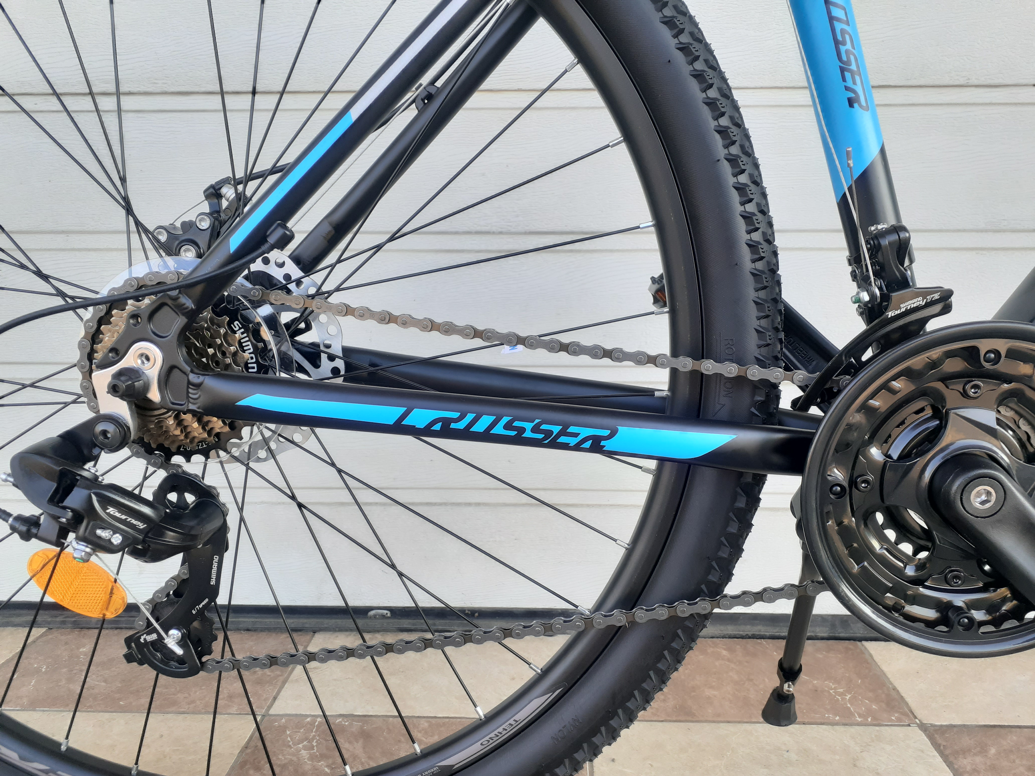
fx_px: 807
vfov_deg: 51.4
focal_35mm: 27
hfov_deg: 65.3
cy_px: 388
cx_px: 518
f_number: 1.9
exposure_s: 1/131
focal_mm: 3.6
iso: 40
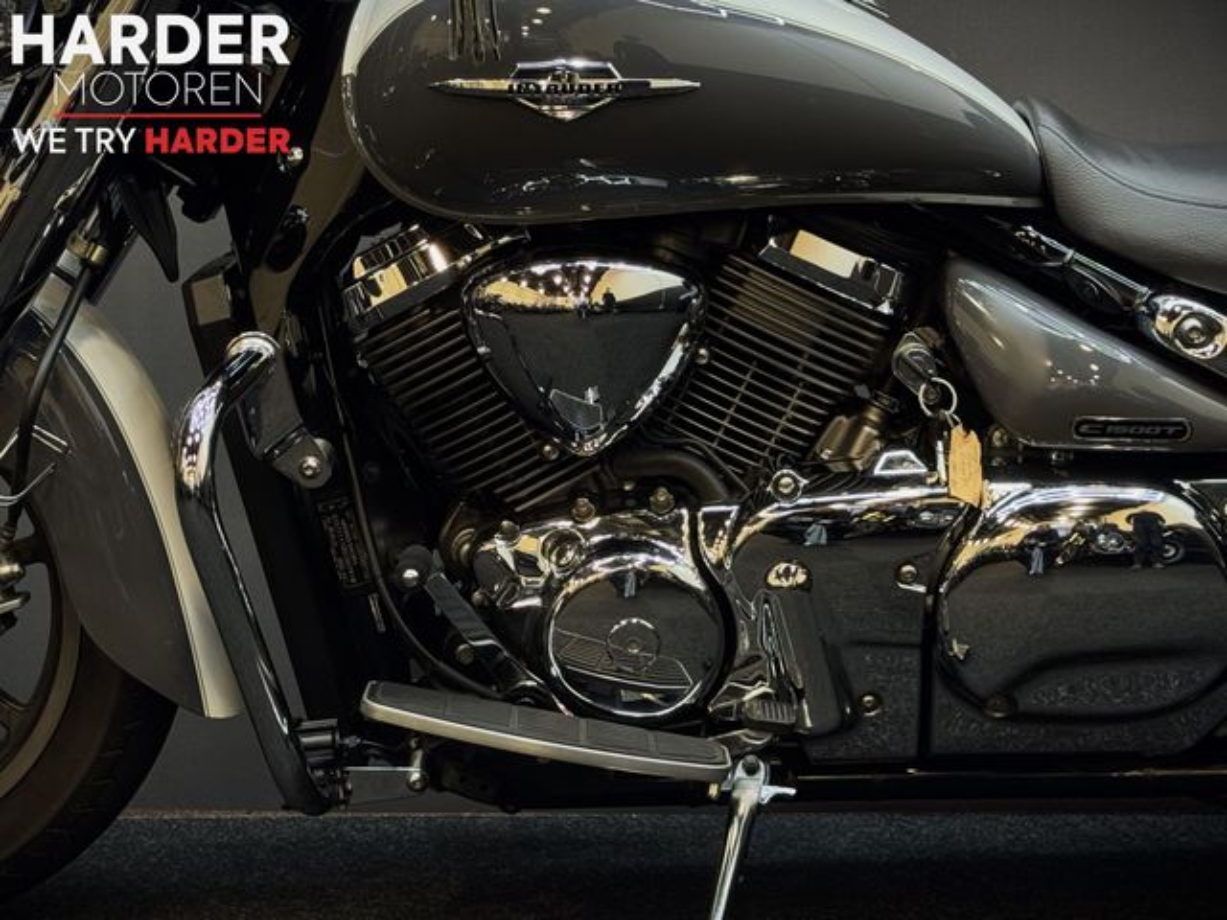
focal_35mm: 48
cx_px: 614
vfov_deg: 30.3
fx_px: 1701
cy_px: 460
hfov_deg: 39.7
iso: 200
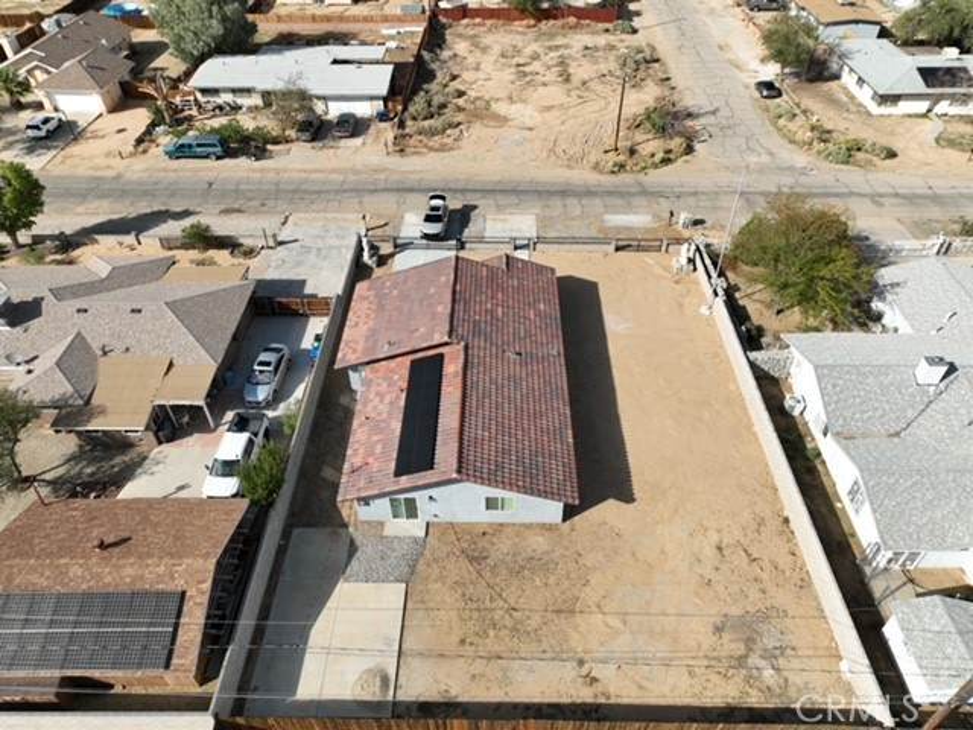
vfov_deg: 56.8
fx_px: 675
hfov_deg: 71.6
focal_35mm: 24
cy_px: 365
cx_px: 486
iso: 100
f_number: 2.8
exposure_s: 1/1600
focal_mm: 12.29
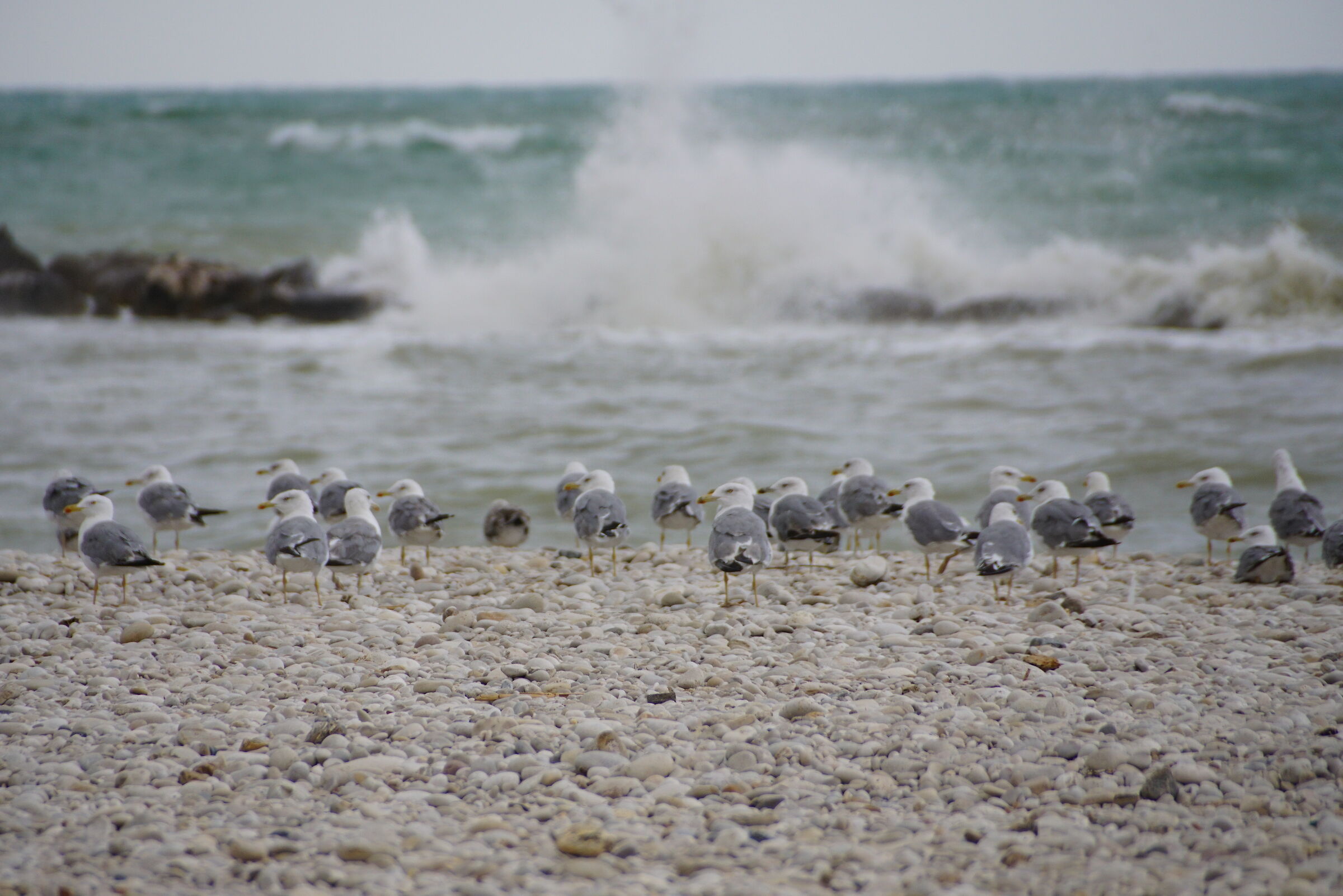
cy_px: 448
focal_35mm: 375
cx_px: 672
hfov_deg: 5.5
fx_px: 13997
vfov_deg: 3.7
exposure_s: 1/400
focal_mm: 250
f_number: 6.3
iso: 320
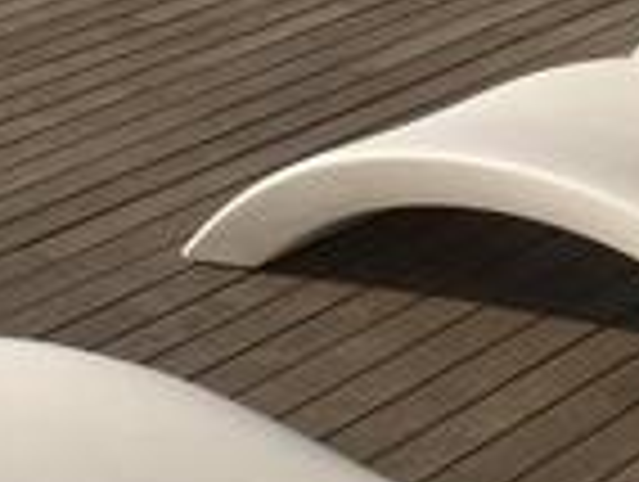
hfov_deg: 12.1
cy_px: -405
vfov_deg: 8.7
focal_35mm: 163
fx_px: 3014
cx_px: 122
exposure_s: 1/3300
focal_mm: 4.15
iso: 32
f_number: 2.2
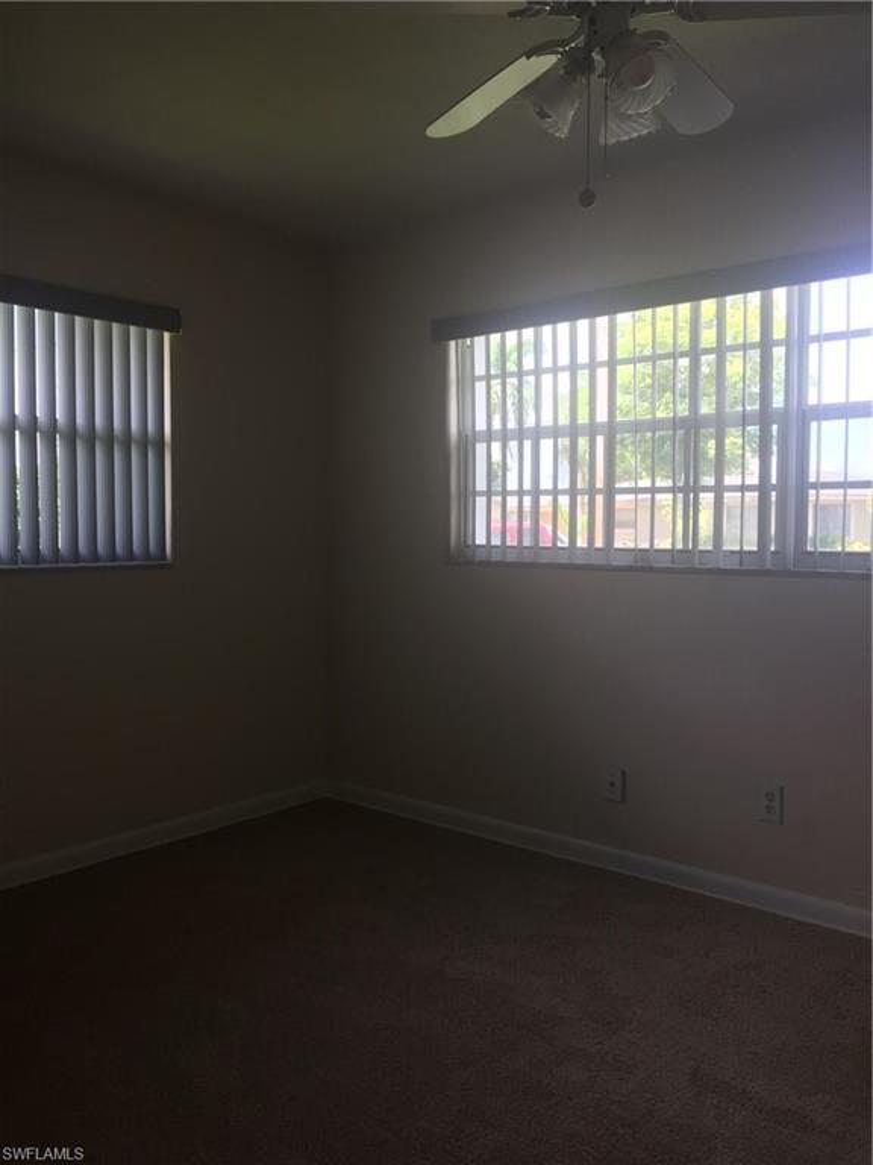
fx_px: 975
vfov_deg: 61.7
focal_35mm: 29
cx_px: 436
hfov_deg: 48.2
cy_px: 582
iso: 40
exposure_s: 1/120
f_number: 2.2
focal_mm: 4.15
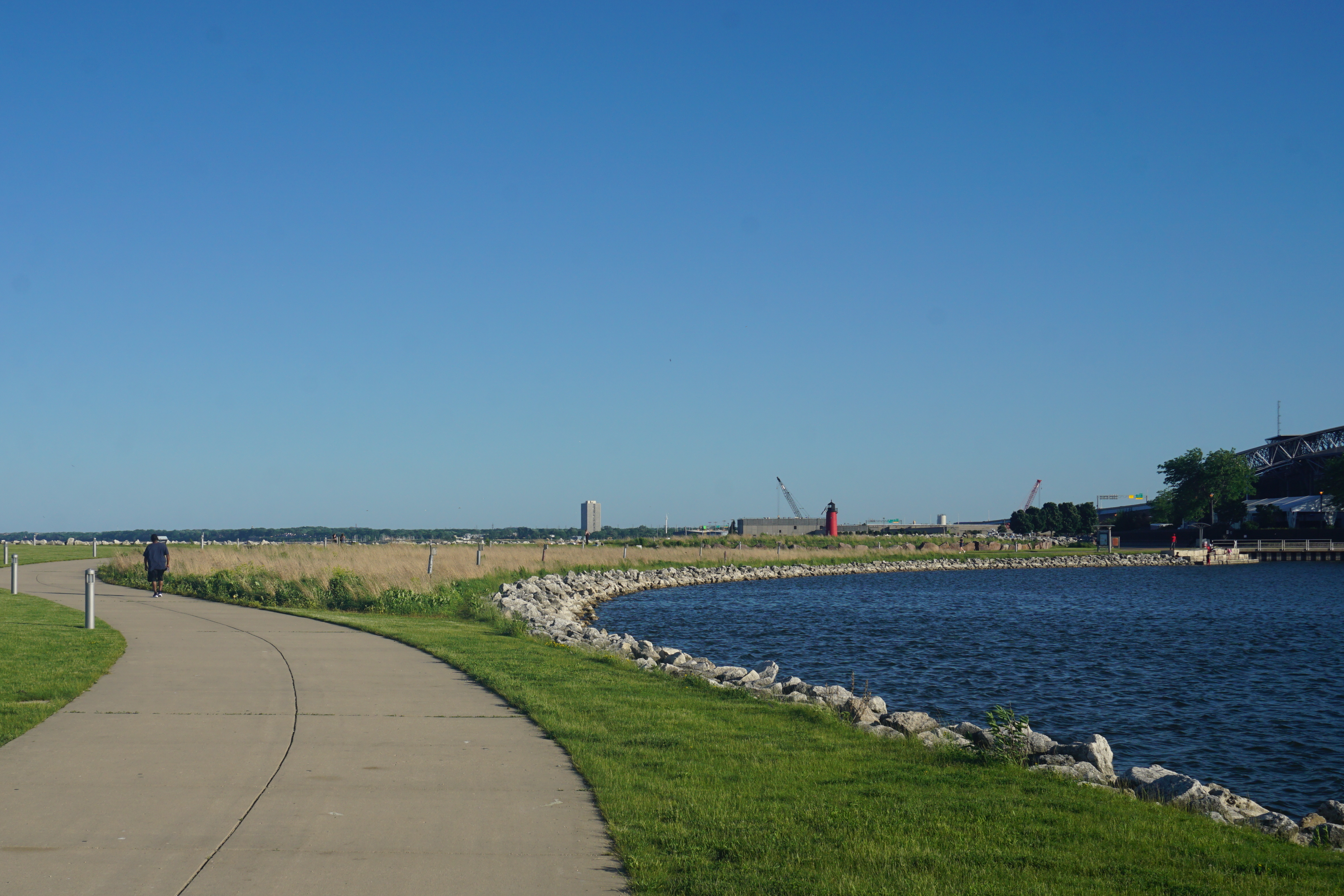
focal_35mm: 46
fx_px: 1717
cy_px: 536
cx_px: 522
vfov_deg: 29.2
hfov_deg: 42.5
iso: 100
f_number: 11
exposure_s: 1/200
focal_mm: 24
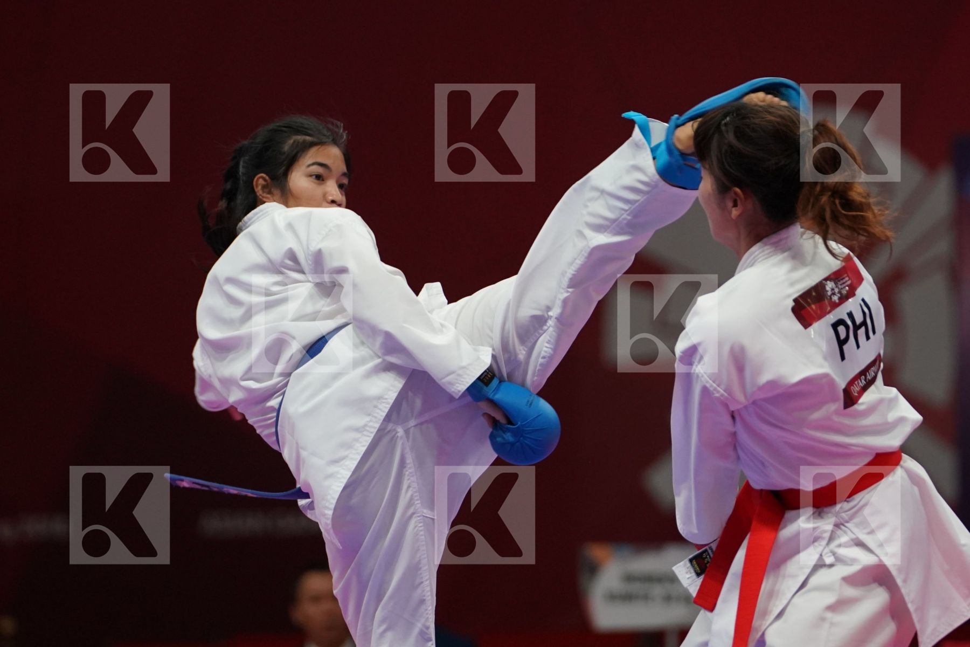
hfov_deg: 5.9
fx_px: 9457
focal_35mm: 351
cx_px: 485
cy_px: 324
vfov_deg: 3.9
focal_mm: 234
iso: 2500
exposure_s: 1/1000
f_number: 4
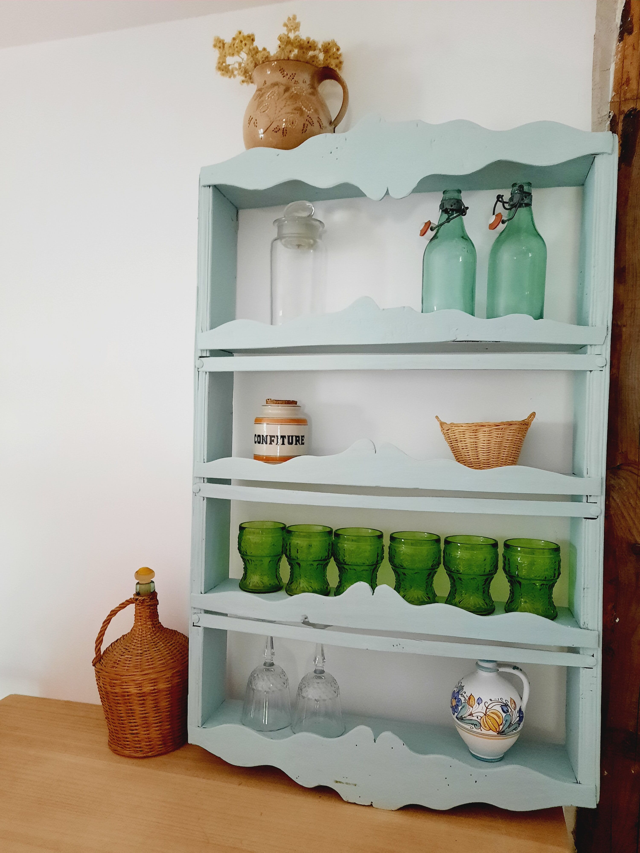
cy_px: 426
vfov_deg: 69.4
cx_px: 320
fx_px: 616
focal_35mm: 25
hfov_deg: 54.9
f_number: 2
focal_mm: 4.6
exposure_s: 1/33
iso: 800
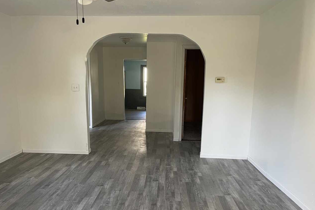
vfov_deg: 42.0
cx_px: 147
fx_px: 271
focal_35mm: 31
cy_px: 133
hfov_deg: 60.2
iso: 125
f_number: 1.6
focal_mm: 5.1
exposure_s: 1/65
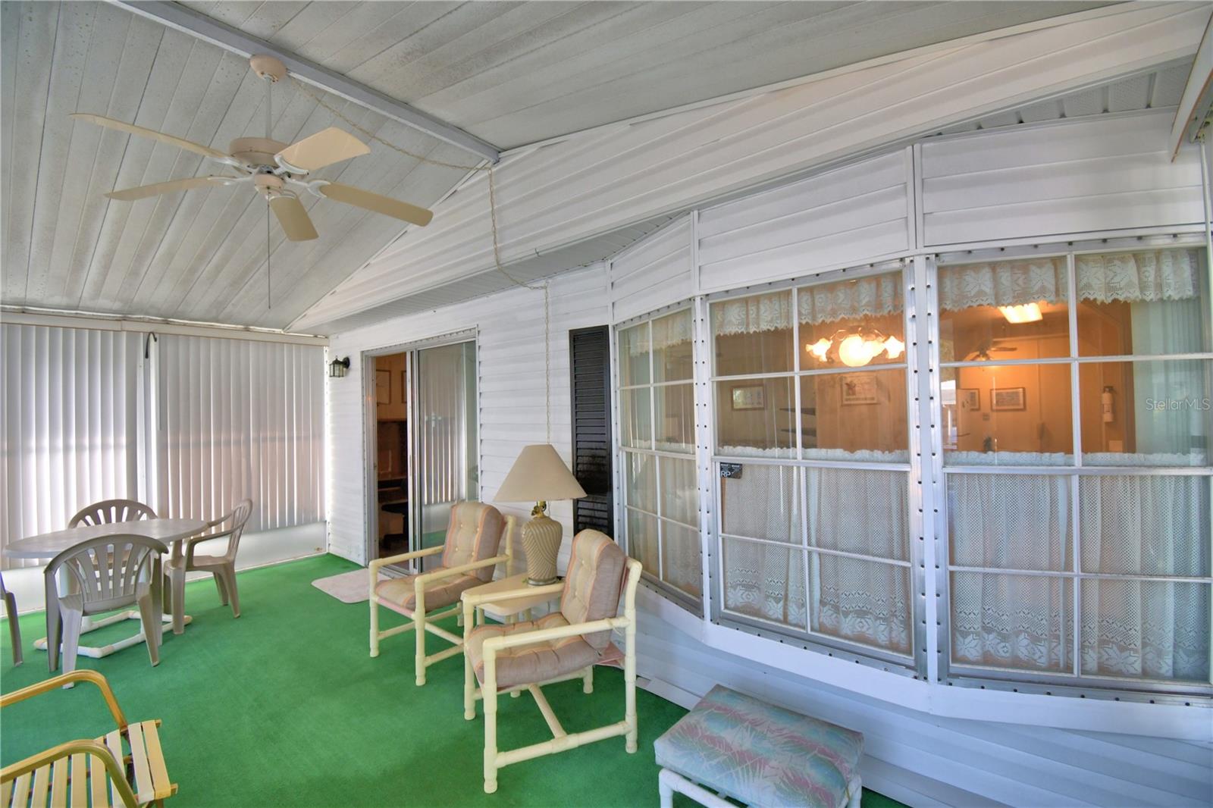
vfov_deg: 77.3
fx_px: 505
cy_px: 404
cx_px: 606
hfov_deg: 100.4
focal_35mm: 15
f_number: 4.5
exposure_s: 1/125
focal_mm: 10
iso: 360
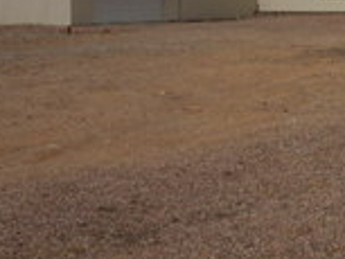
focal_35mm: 79
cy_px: 27
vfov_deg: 18.4
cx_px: 338
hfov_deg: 23.7
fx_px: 788
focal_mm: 6.3
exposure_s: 1/1600
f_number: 7.4
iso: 400
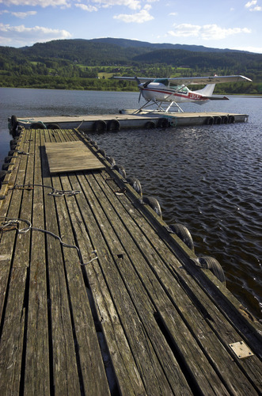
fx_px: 280
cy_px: 198
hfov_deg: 50.2
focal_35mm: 26
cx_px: 131
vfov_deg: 70.6
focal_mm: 17
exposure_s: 1/80
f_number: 10
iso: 200
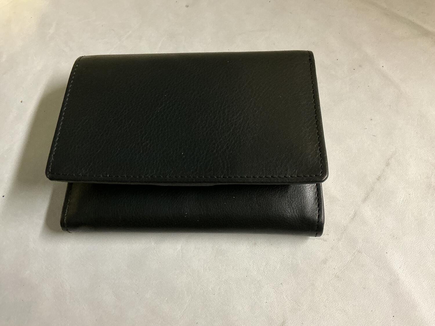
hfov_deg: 61.7
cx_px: 218
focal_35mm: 29
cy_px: 163
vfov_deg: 48.2
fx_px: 364
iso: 200
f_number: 1.8
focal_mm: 3
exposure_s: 1/50
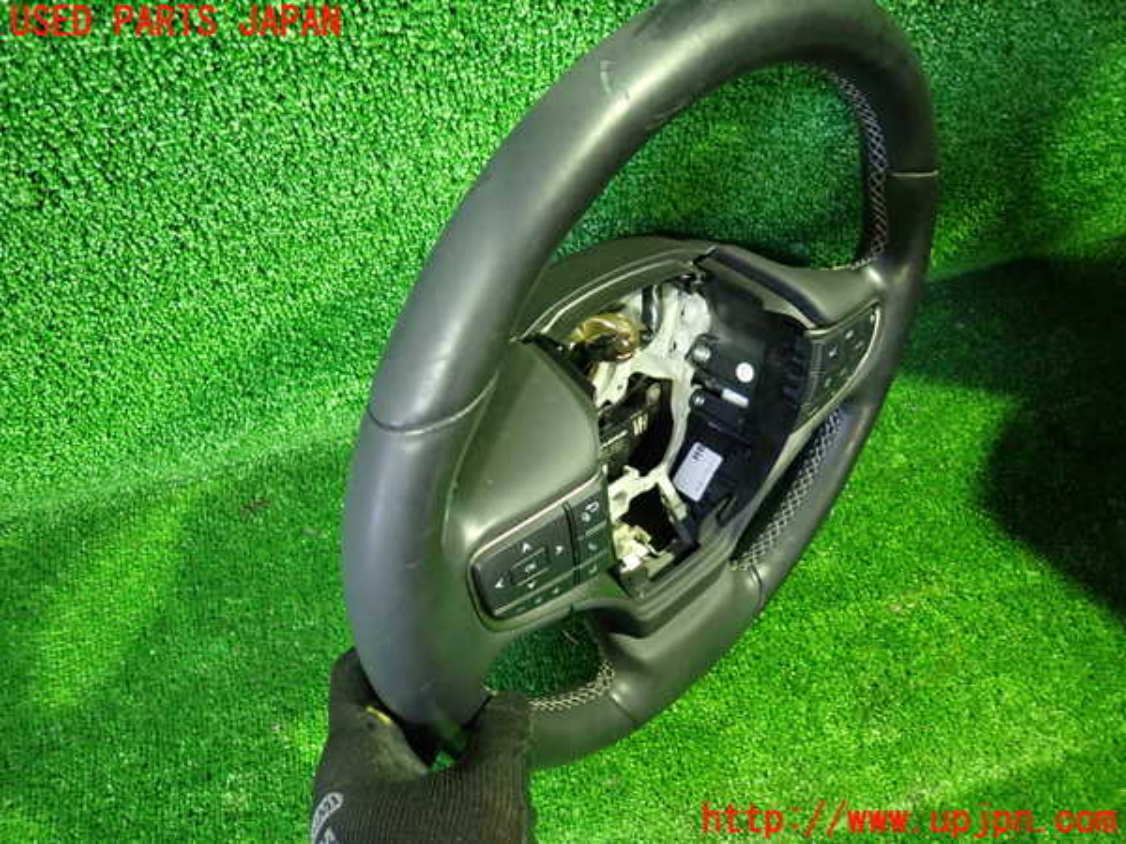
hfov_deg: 69.4
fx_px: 813
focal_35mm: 25
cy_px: 422
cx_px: 563
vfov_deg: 54.9
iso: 800
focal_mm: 4.5
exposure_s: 1/20
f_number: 2
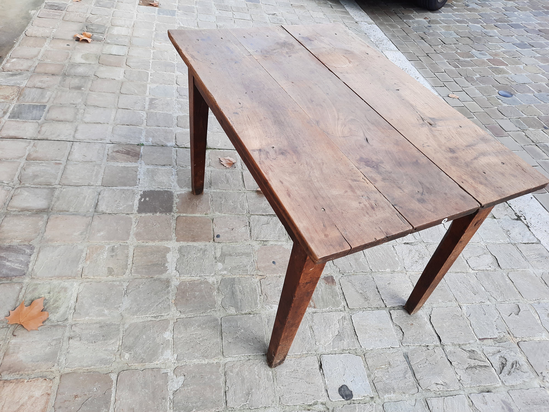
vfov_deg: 54.9
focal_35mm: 25
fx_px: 396
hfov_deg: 69.4
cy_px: 206
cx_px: 274
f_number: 2
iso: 32
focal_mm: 4.6
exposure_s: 1/188
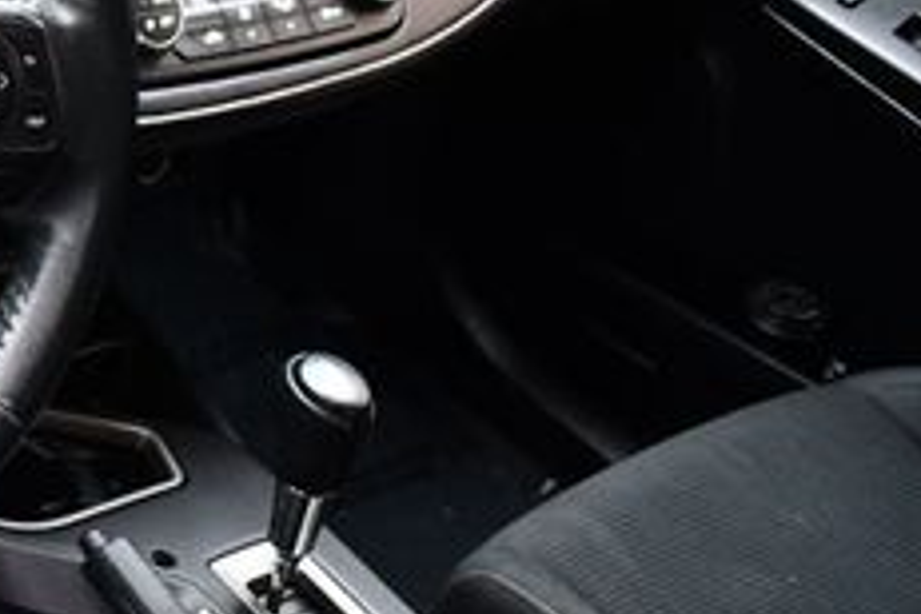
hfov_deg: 21.8
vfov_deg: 15.9
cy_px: -112
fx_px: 2123
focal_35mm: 83
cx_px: -315
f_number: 3.5
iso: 800
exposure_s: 1/125
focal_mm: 20
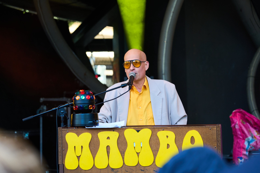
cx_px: 130
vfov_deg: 12.6
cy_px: 86
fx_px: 787
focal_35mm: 109
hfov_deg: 18.8
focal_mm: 109
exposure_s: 1/320
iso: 500
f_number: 4
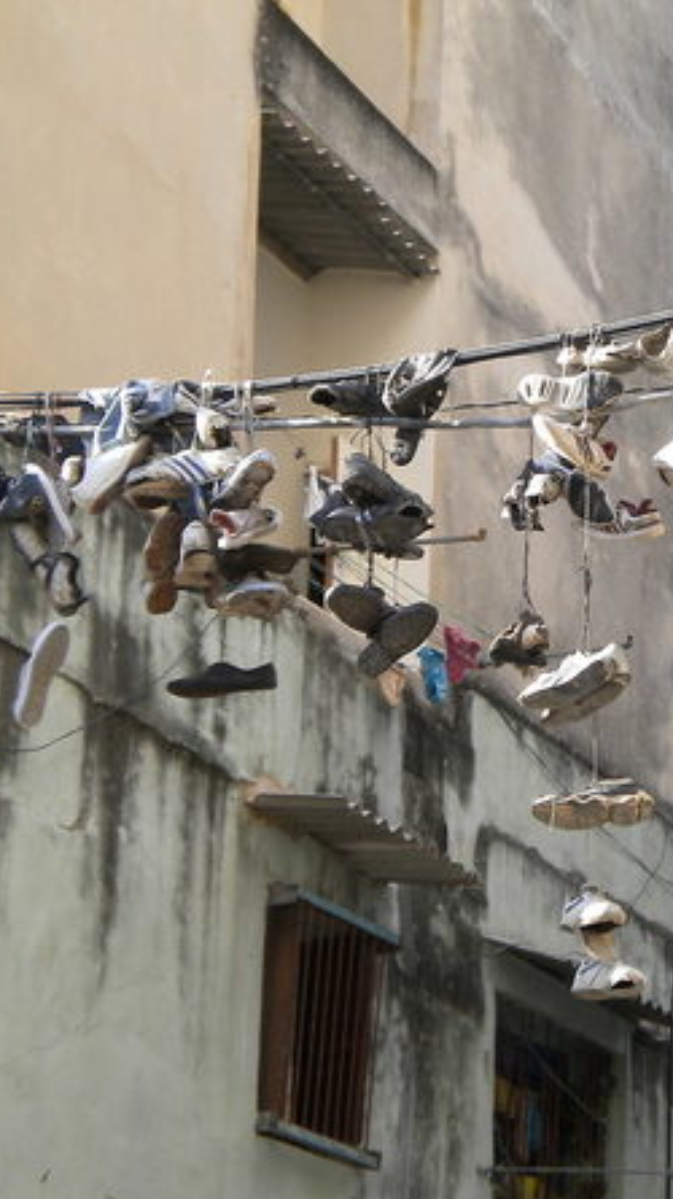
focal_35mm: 100
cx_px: 603
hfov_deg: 12.0
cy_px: 604
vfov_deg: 21.4
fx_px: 3176
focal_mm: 12.3
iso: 104
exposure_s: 1/128
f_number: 4.6
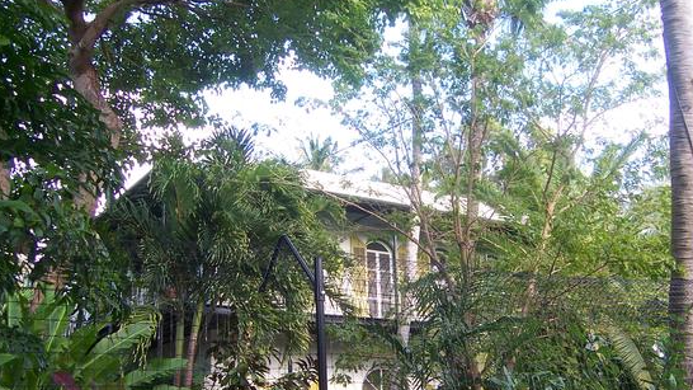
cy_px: 231
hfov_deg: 44.5
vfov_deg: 25.9
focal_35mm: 46
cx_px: 380
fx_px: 845
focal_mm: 6
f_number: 3
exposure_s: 1/125
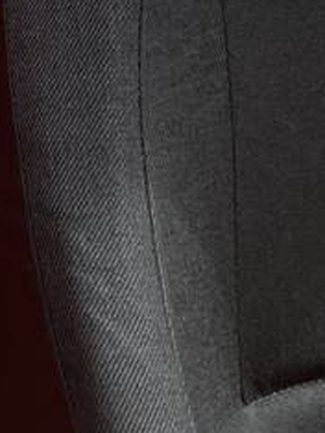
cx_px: 569
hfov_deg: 8.1
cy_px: 538
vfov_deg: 10.9
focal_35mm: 177
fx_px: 2218
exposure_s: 1/412
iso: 50
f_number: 1.6
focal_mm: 5.1
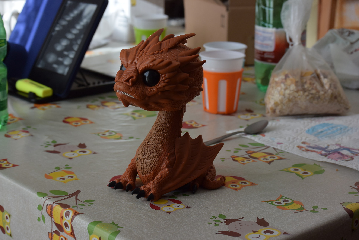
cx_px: 180
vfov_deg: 16.9
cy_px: 120
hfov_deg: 25.1
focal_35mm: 81
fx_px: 808
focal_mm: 30
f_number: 4
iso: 160
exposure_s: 1/250
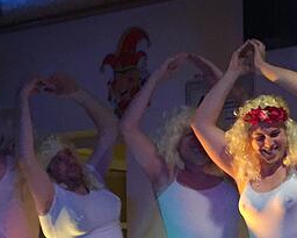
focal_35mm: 106
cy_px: 284
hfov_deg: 17.9
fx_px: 932
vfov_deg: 14.1
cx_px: 242
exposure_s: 1/33
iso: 250
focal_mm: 4.15
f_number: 2.2
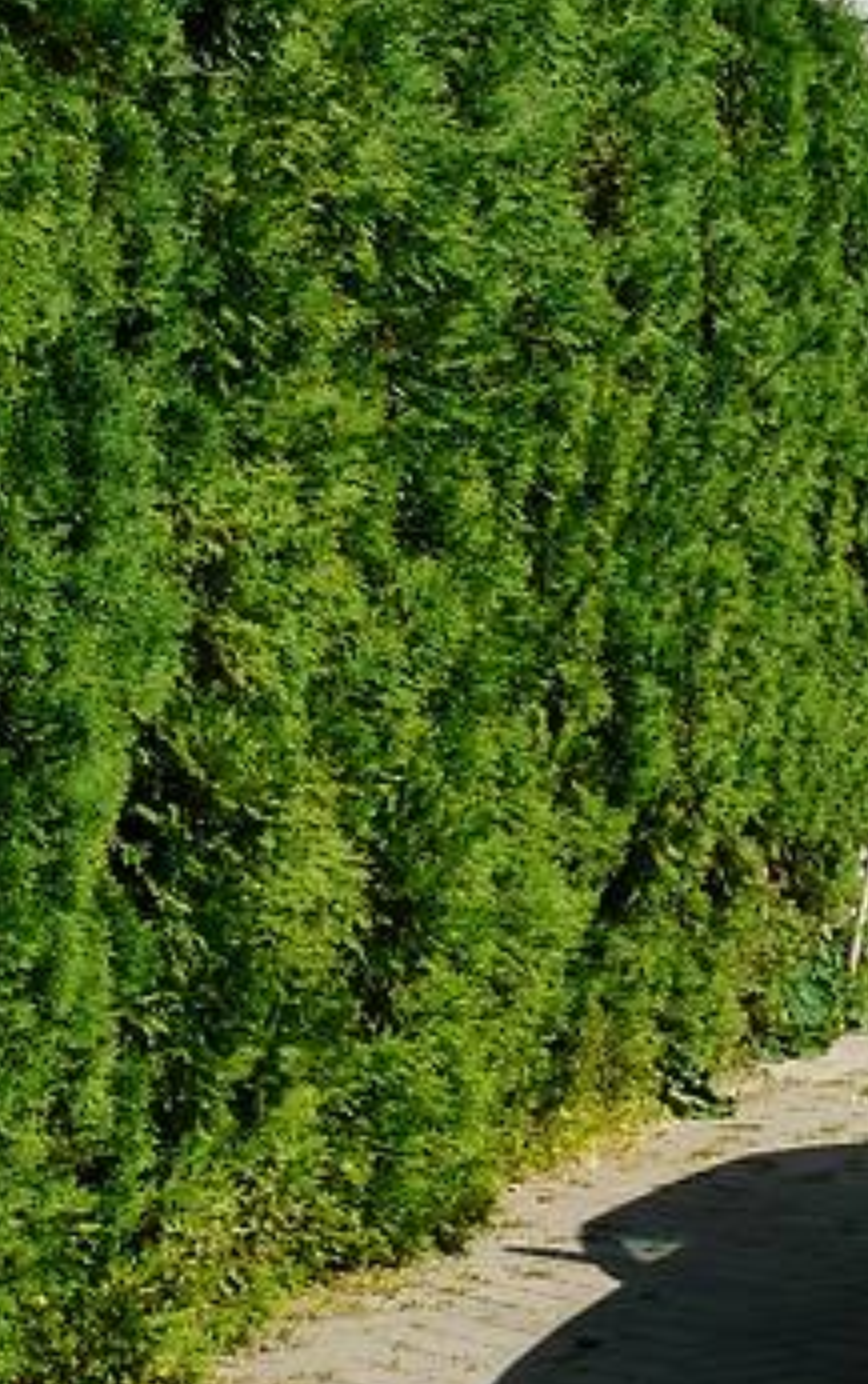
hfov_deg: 13.0
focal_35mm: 93
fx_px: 3511
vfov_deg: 22.3
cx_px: 1484
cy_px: 784
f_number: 5.6
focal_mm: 6.3
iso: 100
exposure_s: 1/320
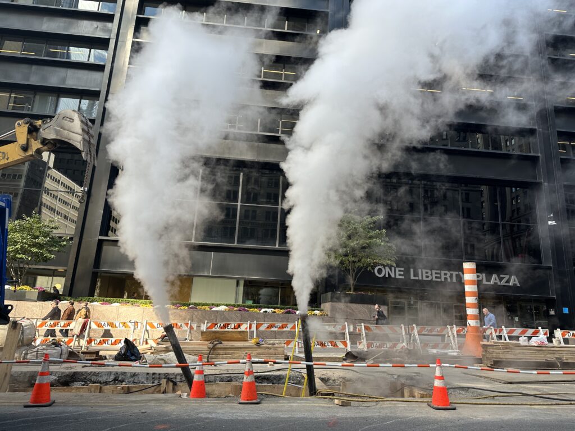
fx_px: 399
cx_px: 288
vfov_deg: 56.8
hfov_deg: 71.6
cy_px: 216
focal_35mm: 24
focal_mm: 6.86
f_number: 1.78
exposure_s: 1/186
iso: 64
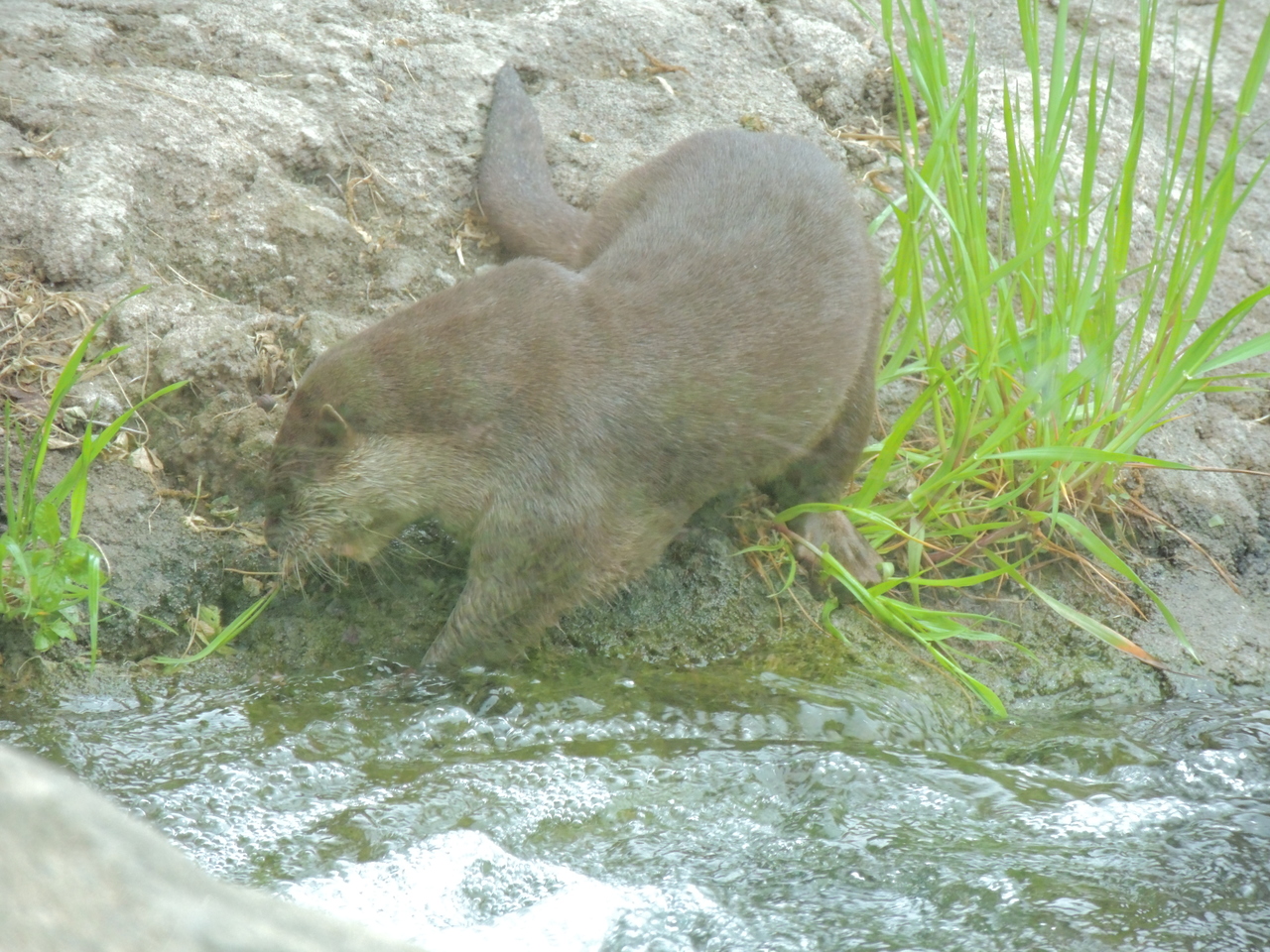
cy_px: 476
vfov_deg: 3.0
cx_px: 635
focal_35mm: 500
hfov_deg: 4.0
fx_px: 18344
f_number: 4.9
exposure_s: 1/320
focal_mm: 89.1
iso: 800
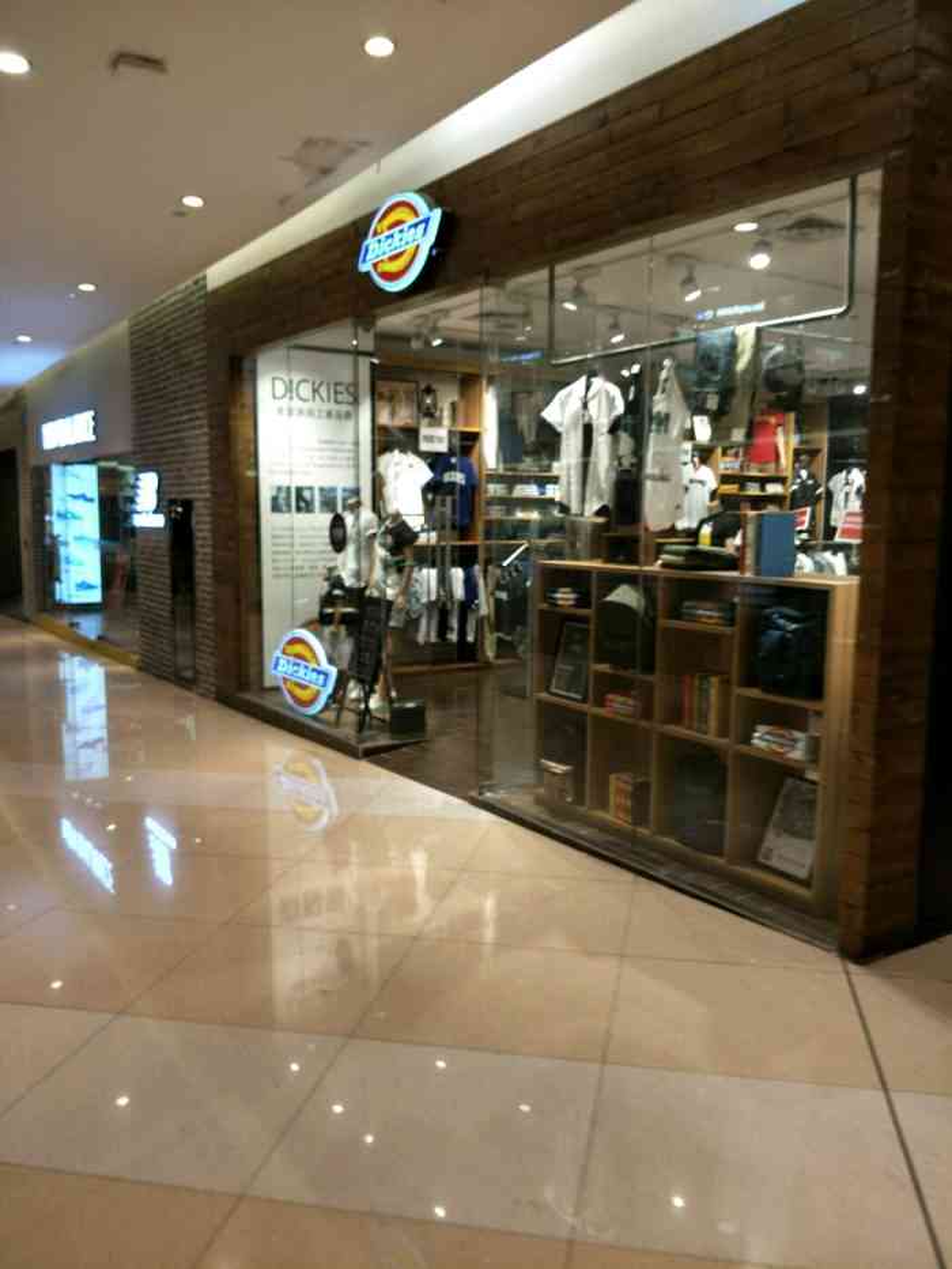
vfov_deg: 71.6
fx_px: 880
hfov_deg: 56.8
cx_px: 476
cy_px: 634
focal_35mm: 24
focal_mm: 4.1
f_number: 1.7
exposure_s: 1/50
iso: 47
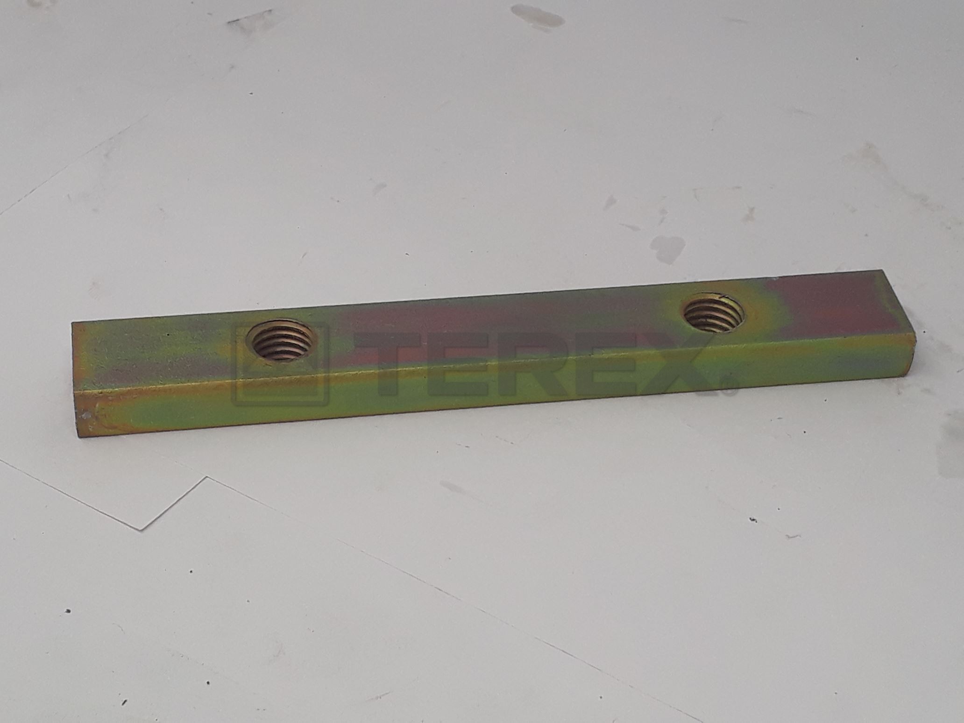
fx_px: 752
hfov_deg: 65.3
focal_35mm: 27
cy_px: 362
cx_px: 482
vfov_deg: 51.4
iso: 40
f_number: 1.9
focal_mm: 3.6
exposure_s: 1/179
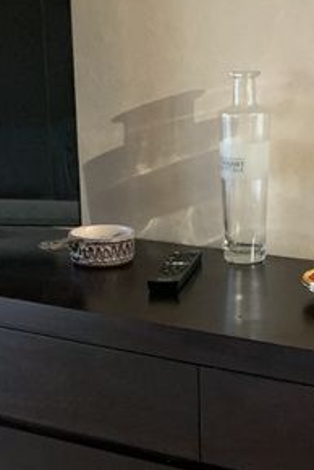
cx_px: 168
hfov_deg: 14.7
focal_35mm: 93
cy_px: 430
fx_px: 1217
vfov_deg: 21.4
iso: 500
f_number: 1.8
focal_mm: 4.25
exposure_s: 1/25
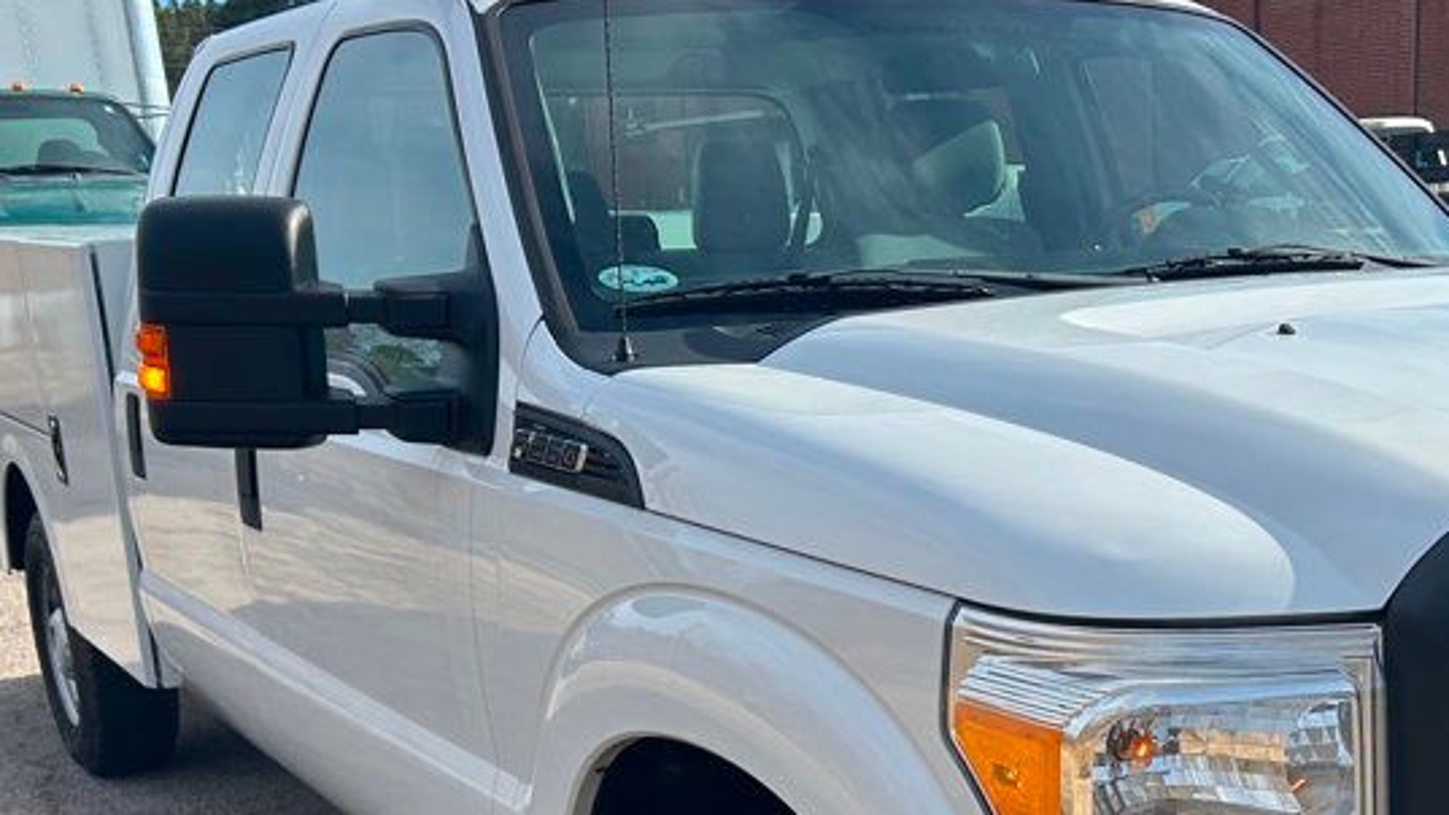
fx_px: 2075
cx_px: 1033
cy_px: 775
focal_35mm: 54
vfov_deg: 21.6
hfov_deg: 37.8
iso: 50
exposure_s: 1/2571
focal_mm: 5.7
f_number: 1.5
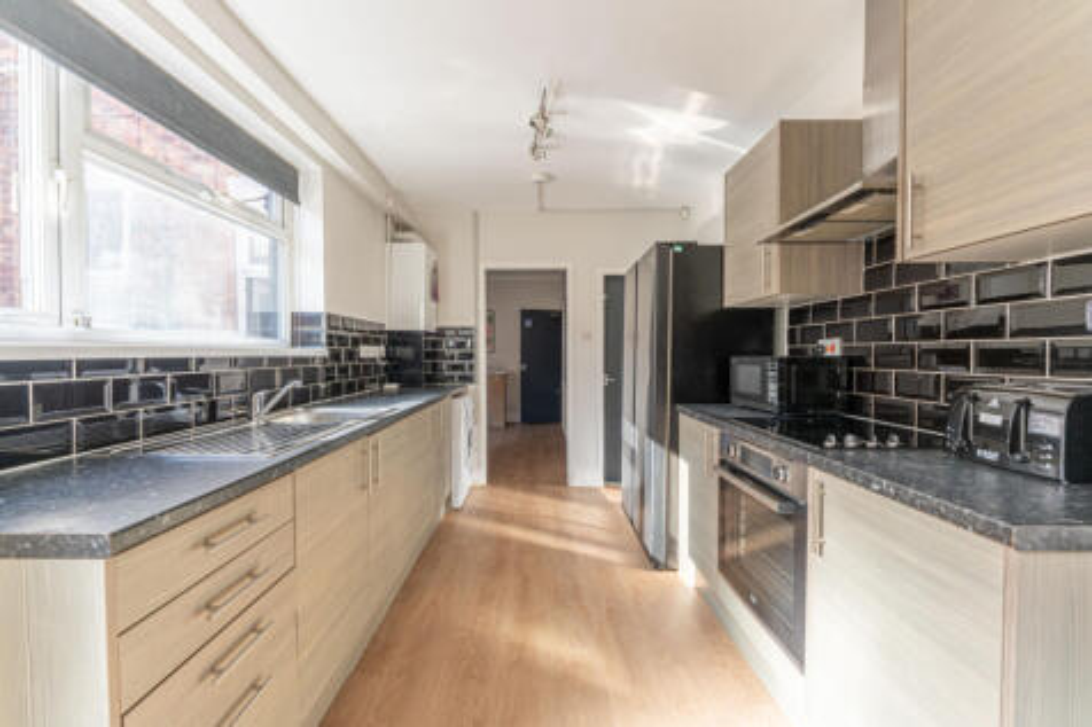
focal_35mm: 15
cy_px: 364
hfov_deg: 101.5
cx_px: 546
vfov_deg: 78.4
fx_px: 446
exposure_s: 1/100
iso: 100
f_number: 5
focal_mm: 14.7
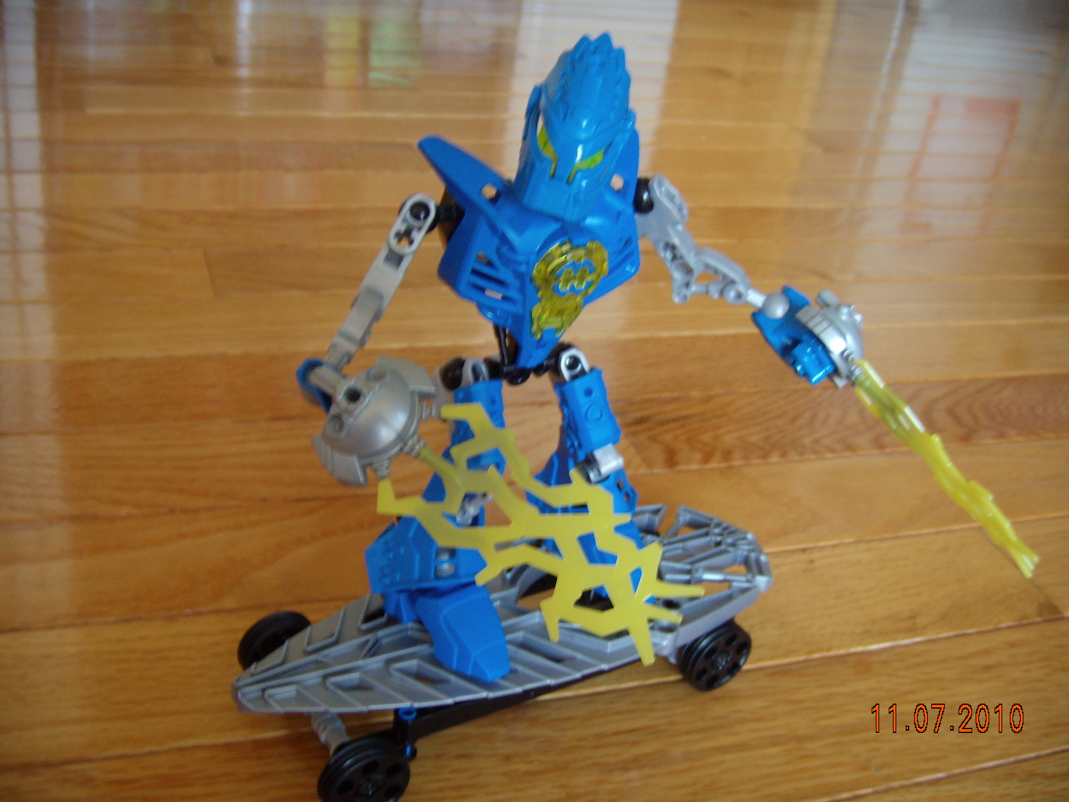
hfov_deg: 49.0
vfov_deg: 37.7
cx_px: 534
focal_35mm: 38
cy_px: 401
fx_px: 1174
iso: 100
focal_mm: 6.4
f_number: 3.5
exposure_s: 1/5.78
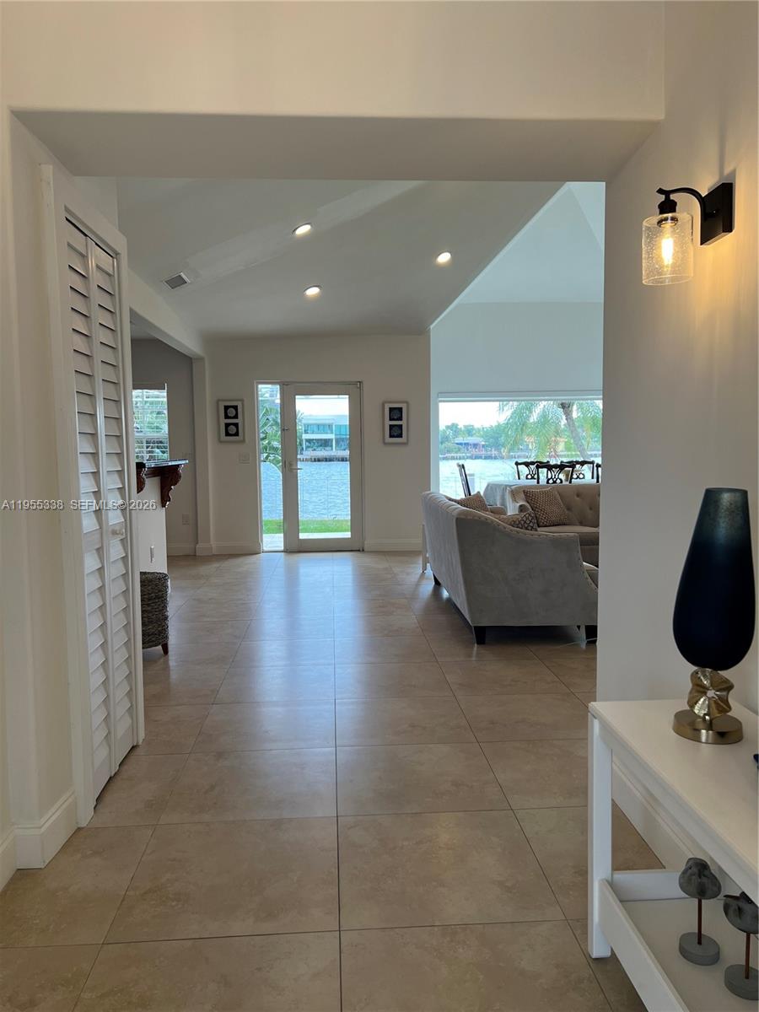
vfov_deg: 67.3
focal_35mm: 26
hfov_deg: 53.1
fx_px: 760
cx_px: 380
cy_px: 506
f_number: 1.5
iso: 40
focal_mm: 5.7
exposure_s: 1/230
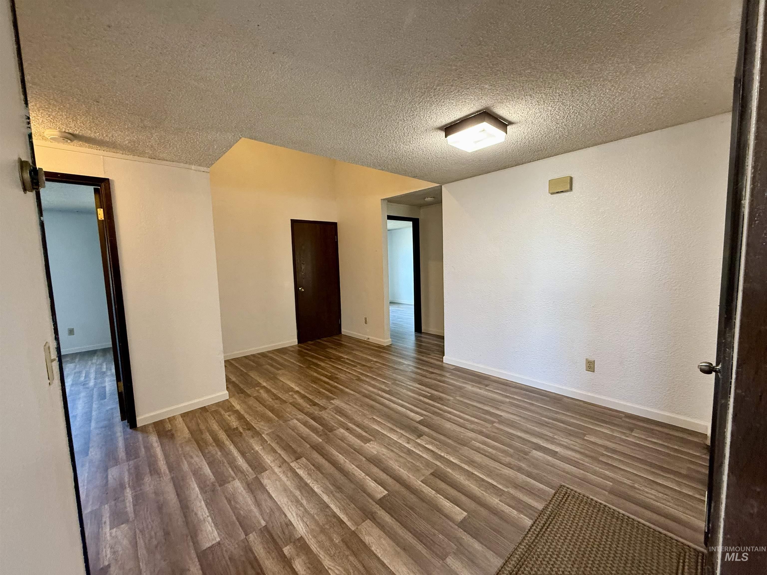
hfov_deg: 102.1
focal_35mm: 14
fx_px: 310
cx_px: 384
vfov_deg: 85.7
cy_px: 288
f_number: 2.2
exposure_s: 1/60
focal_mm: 2.22
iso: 320
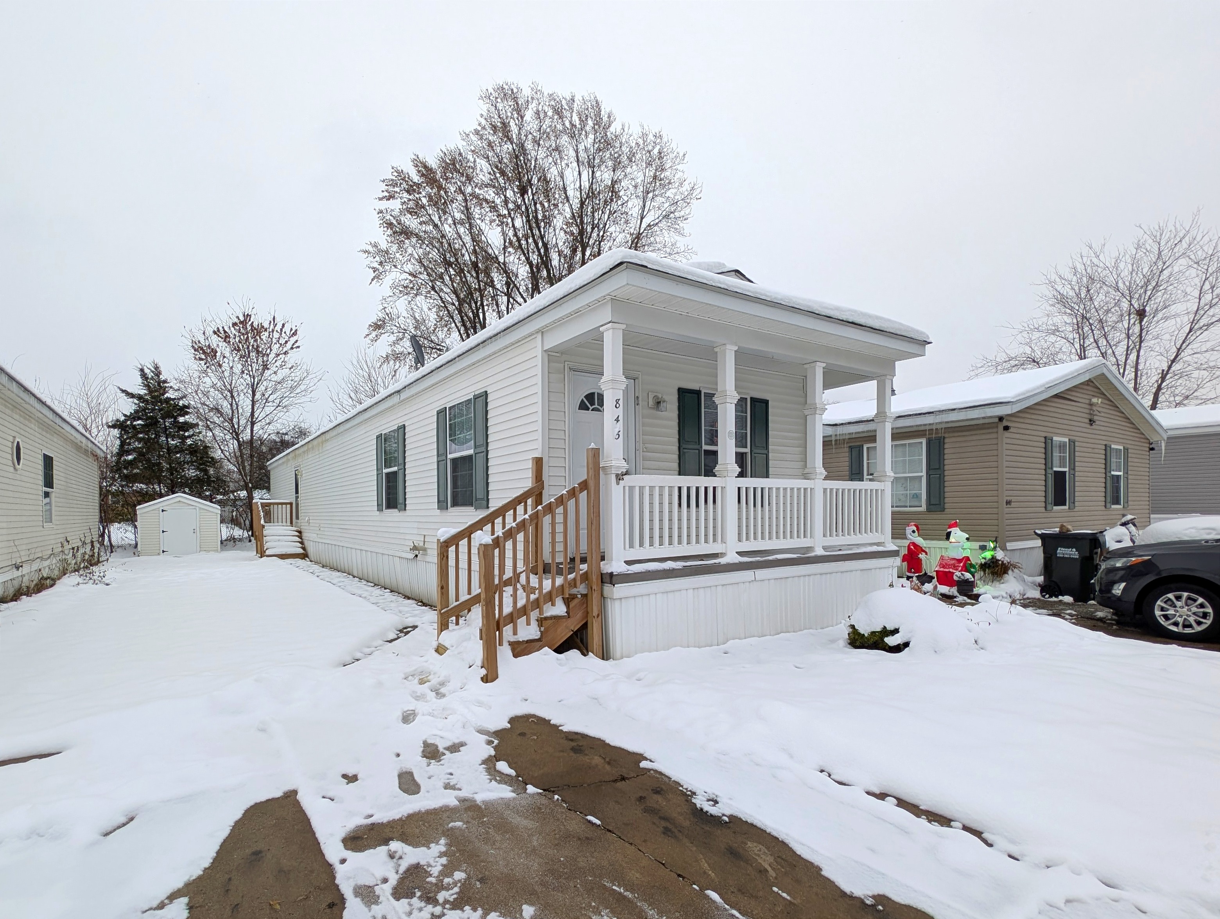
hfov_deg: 110.5
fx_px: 424
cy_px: 460
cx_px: 610
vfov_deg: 94.6
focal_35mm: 12
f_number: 1.95
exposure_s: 1/61.7
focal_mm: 2.23
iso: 45
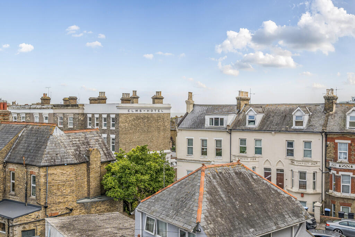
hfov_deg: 53.1
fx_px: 355
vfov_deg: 36.9
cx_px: 178
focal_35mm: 36
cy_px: 118
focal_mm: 24
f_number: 8
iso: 400
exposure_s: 1/640
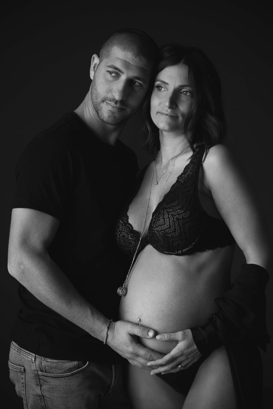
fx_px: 818
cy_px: 204
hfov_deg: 18.9
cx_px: 136
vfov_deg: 28.1
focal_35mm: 72
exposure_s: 1/125
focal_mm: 72
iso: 500
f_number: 5
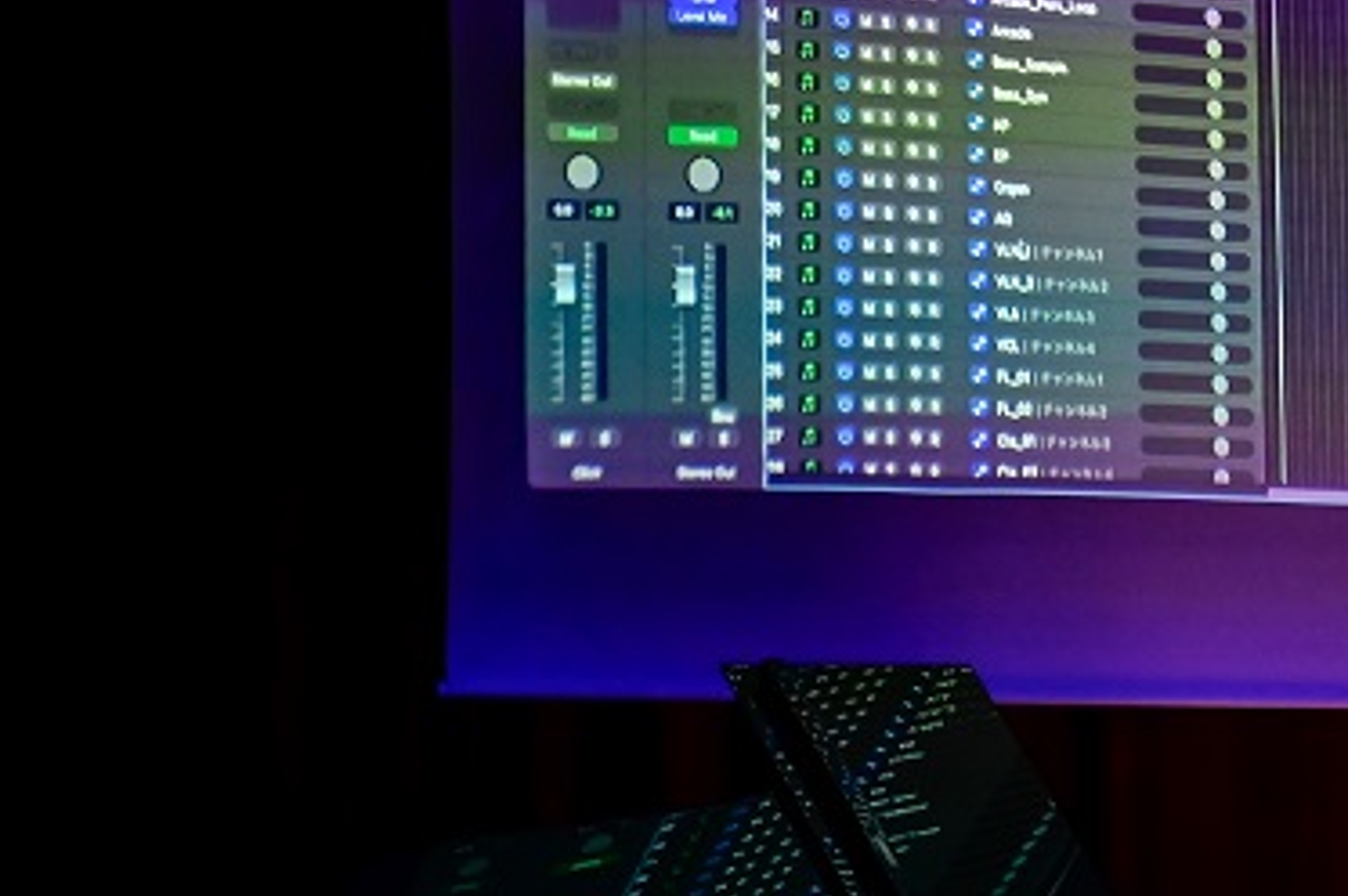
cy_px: 609
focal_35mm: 177
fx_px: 6622
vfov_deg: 7.7
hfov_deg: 11.4
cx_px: 1590
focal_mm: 66
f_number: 5
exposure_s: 1/100
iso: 3200
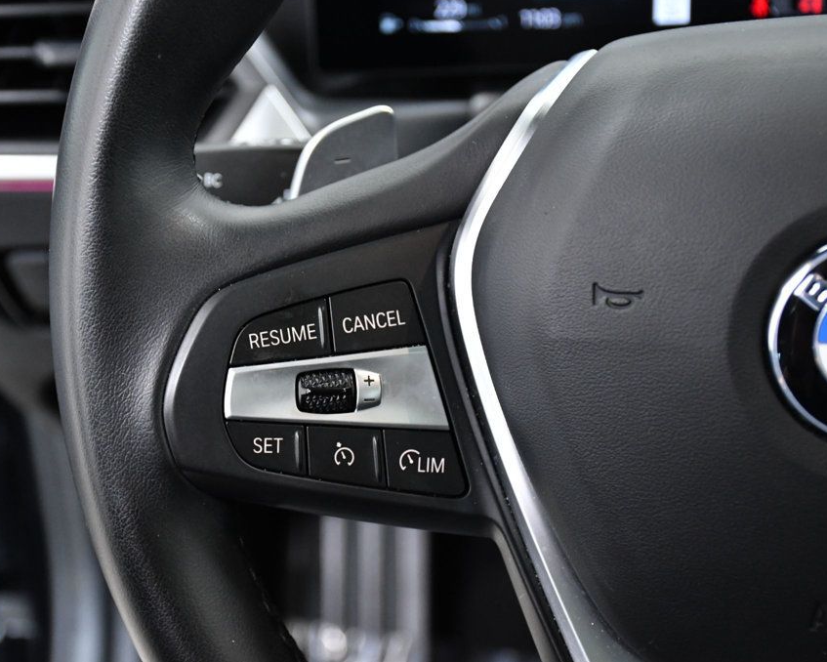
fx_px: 1861
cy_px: 330
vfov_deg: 20.2
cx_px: 362
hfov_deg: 25.0
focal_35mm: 76
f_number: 5
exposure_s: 1/100
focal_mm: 45
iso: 2500
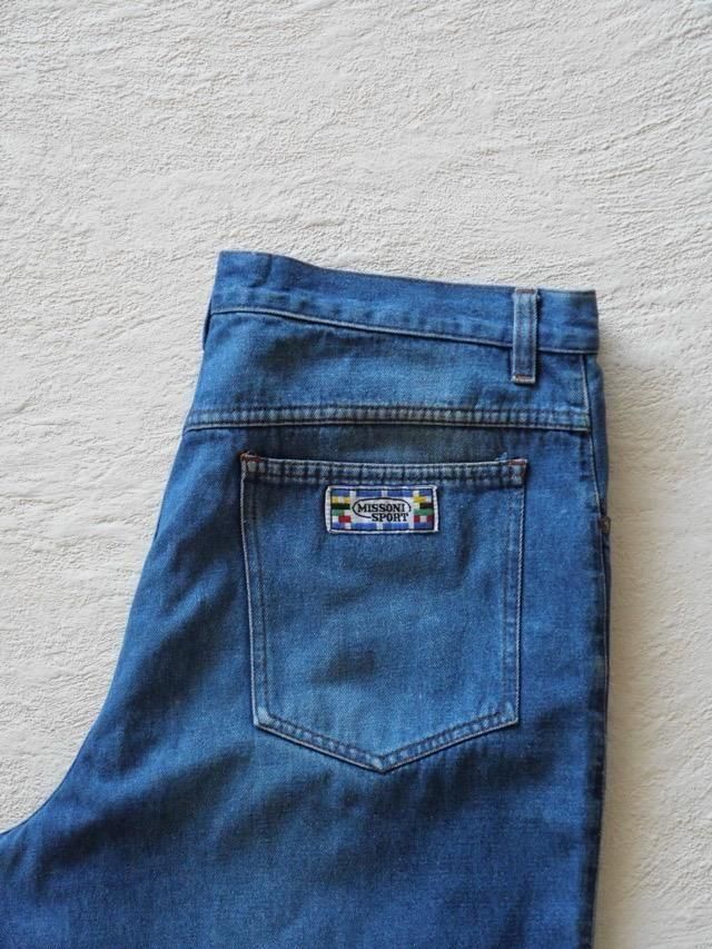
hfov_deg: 15.4
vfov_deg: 20.4
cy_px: 474
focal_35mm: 96
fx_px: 2632
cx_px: 356
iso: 3200
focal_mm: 48
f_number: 3.9
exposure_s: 1/100
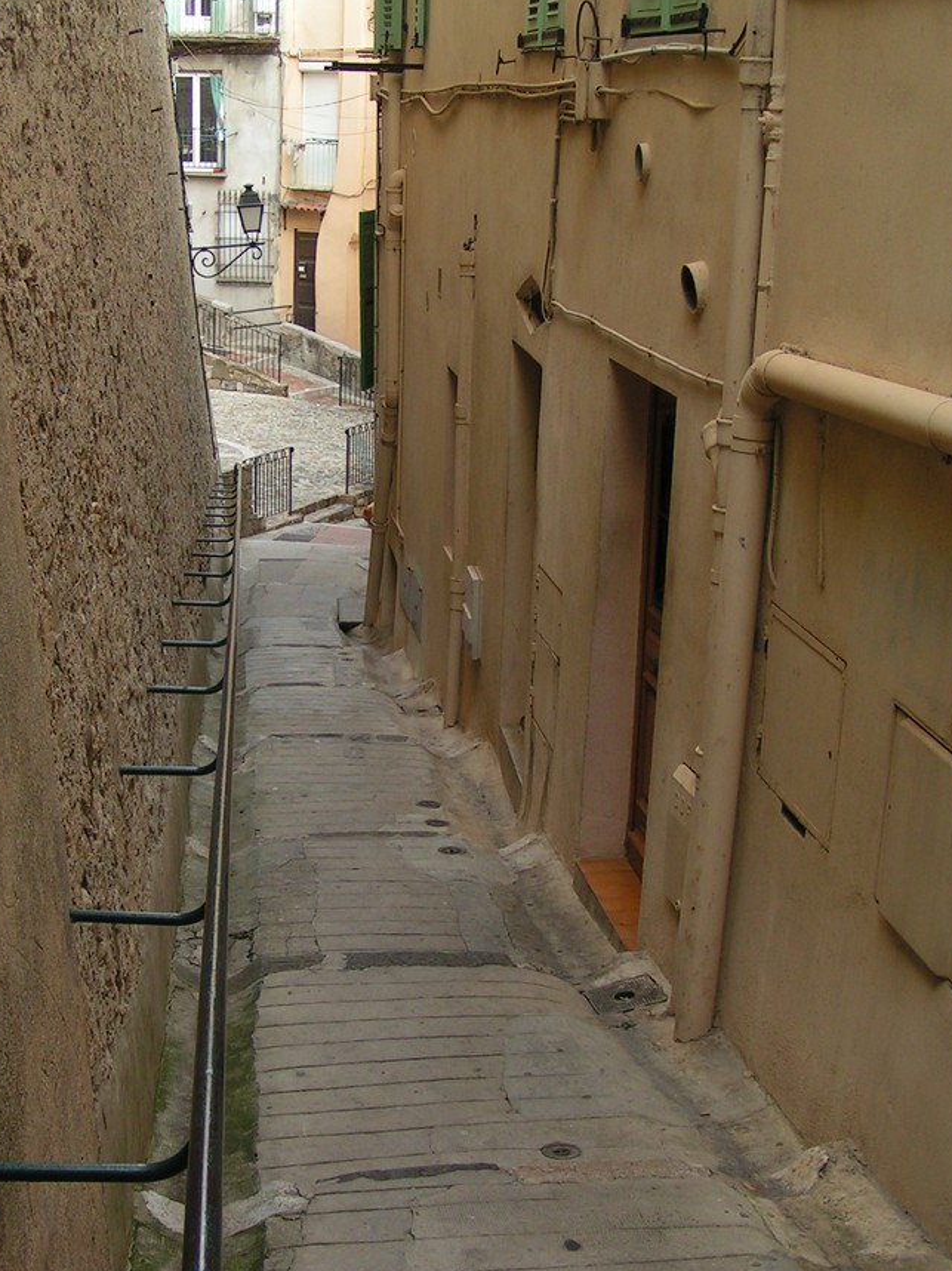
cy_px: 571
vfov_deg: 37.5
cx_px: 381
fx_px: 1871
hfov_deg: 28.5
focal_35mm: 51
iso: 50
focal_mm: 6.3
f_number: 3.5
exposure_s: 1/80
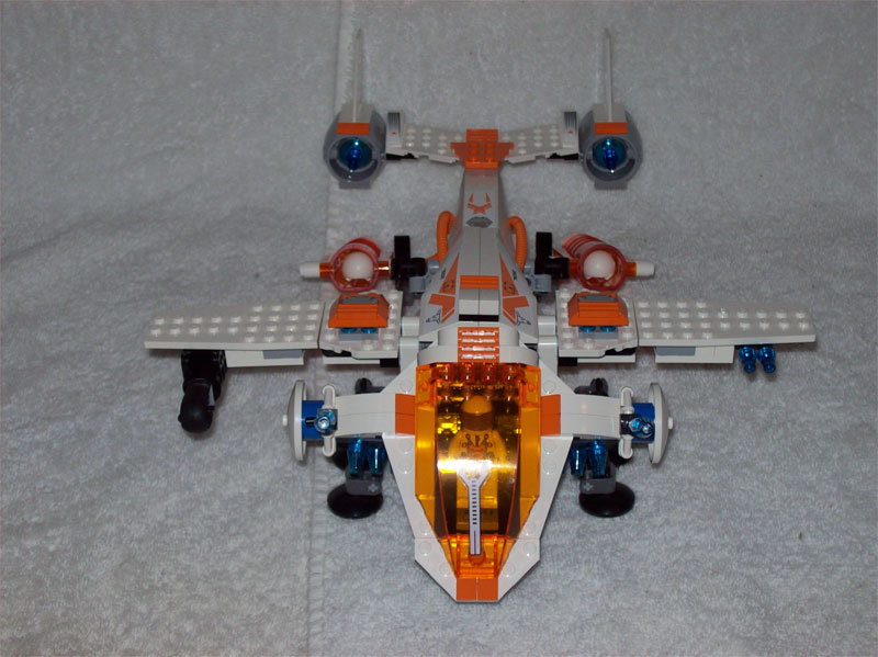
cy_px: 328
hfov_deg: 27.8
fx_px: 1774
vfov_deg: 21.0
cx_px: 439
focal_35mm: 70
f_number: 3.8
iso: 80
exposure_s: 1/97.2
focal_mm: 11.6
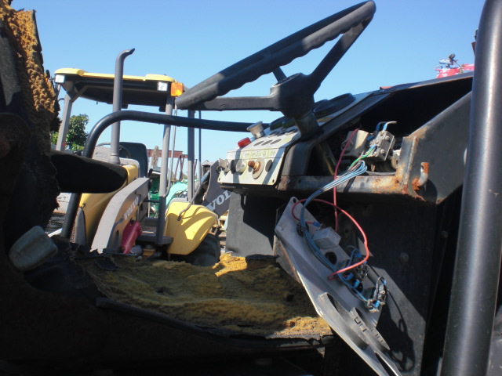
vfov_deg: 37.7
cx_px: 251
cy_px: 188
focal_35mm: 38
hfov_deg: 49.0
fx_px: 551
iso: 64
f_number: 5.6
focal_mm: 6.3
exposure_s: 1/200
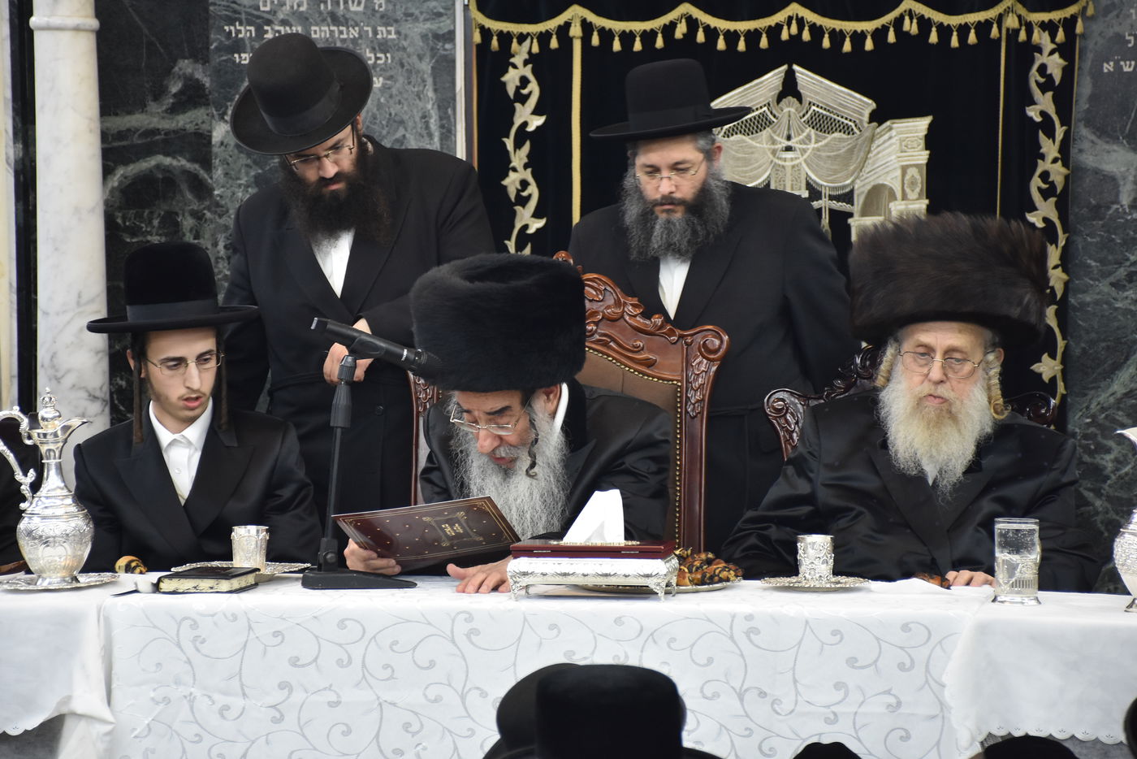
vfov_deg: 11.4
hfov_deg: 17.1
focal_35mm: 120
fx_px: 3791
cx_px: 568
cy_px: 380
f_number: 5.6
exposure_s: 1/60
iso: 1250
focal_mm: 80
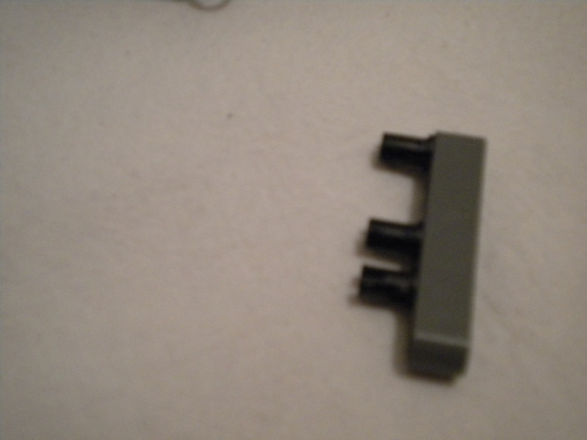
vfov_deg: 28.0
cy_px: 220
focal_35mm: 52
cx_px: 294
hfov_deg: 36.8
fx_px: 882
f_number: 3.9
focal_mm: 9.3
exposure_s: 1/22.7
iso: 800
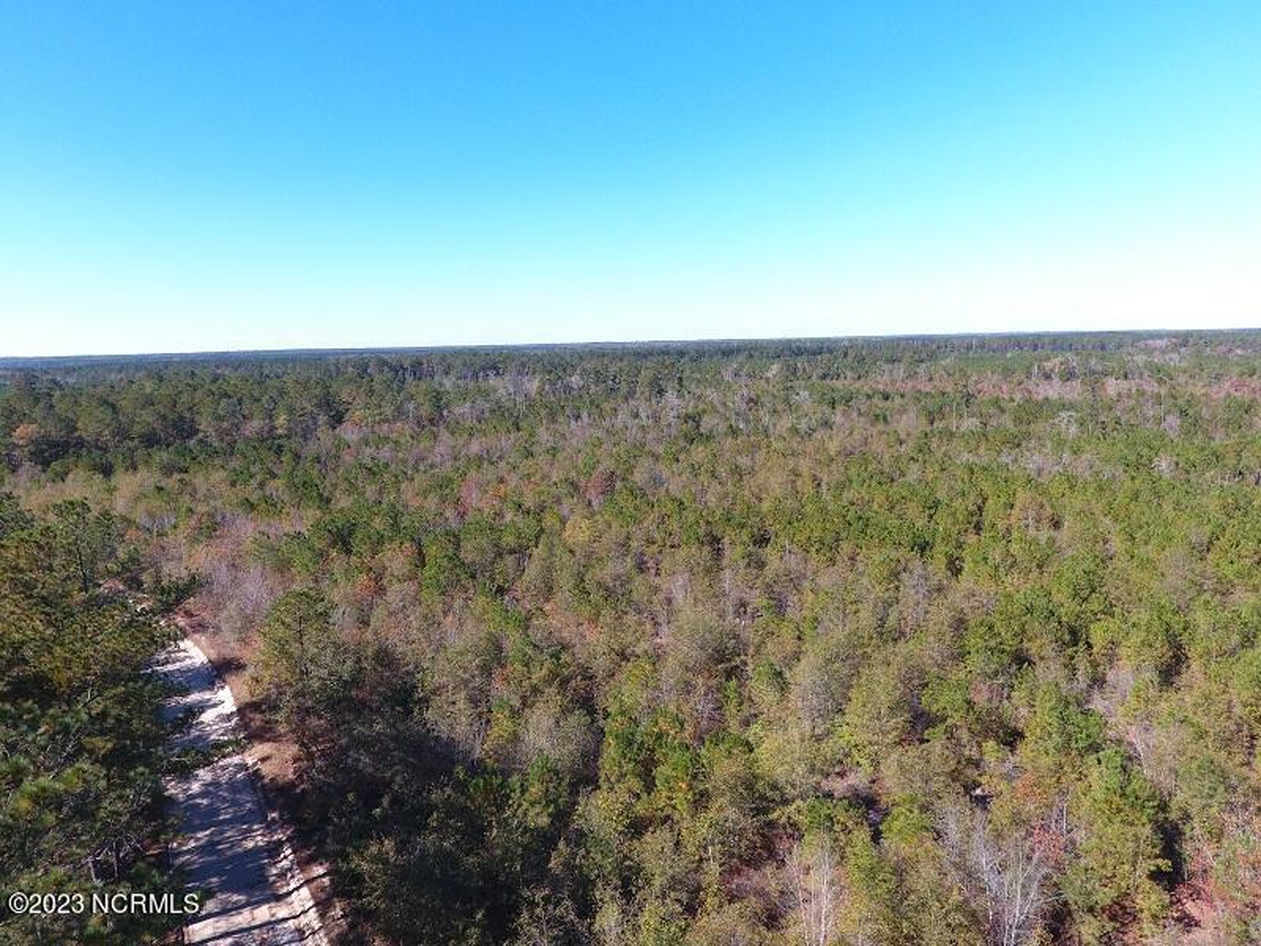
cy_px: 473
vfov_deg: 66.0
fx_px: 729
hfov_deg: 81.7
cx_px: 630
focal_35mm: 20
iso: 196
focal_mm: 3.61
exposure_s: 1/100
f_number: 2.8
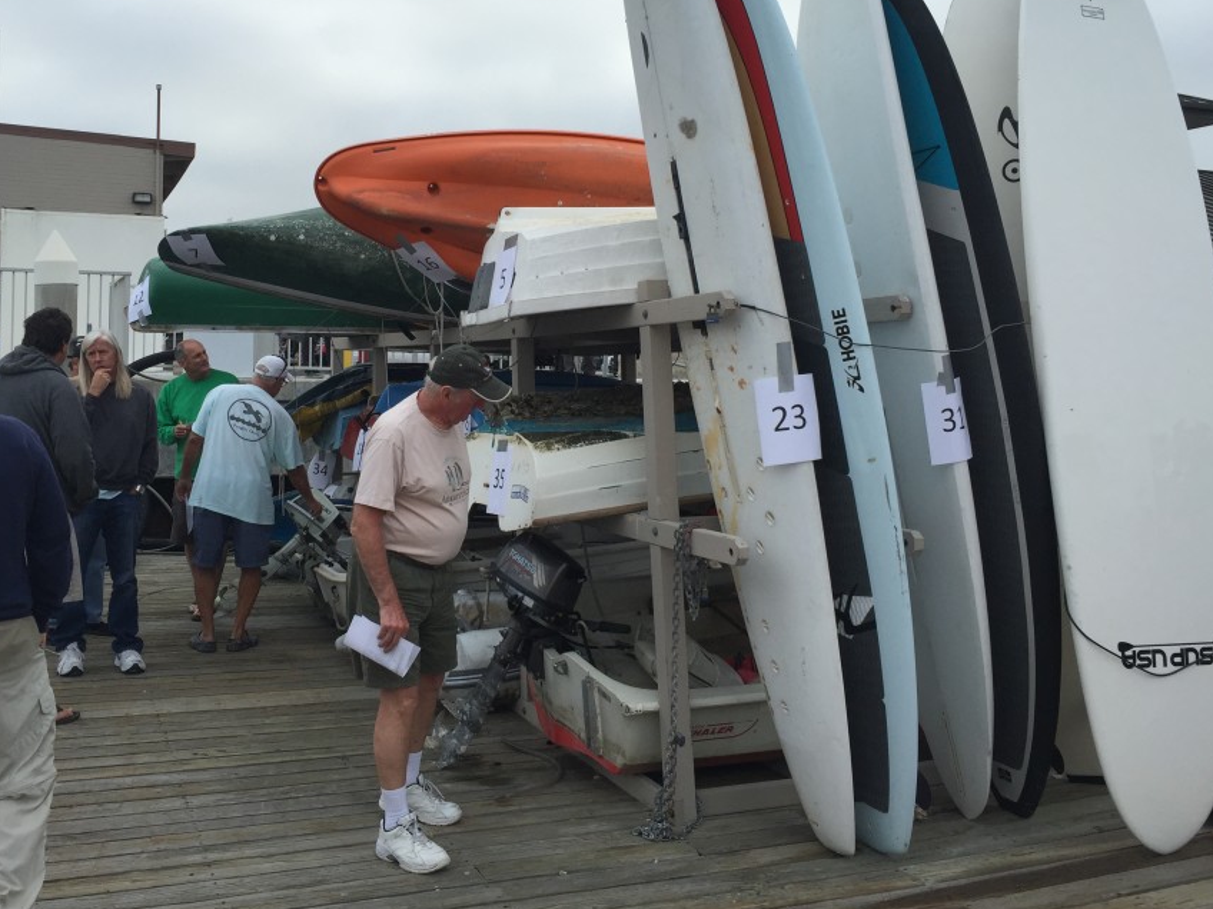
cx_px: 558
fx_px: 1226
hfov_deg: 52.6
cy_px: 367
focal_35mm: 35
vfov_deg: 40.5
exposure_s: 1/573
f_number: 2.2
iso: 32
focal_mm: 4.15
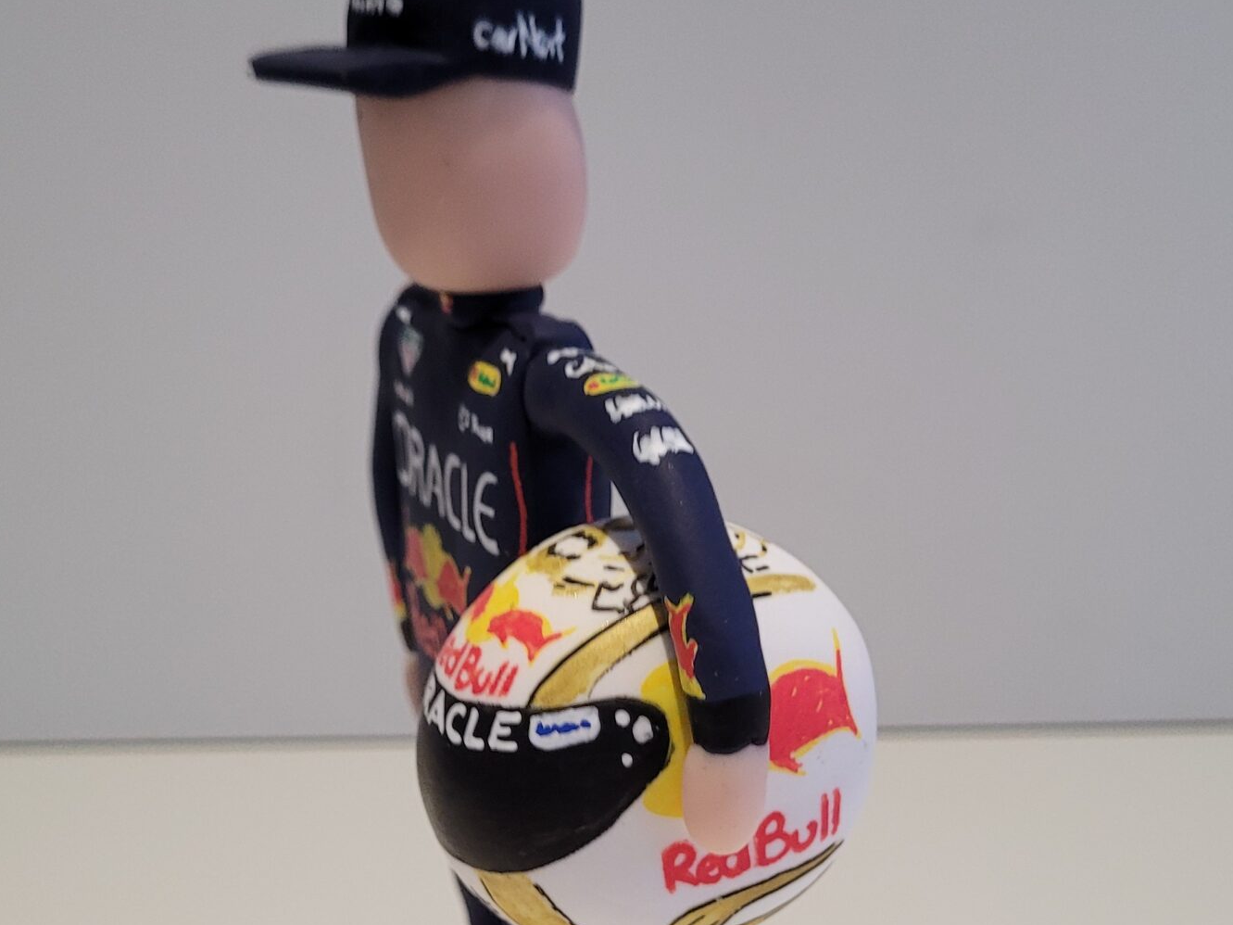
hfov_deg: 38.2
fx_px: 1781
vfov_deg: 28.8
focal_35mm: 50
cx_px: 616
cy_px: 648
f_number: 1.8
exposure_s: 1/50
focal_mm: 5.4
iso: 160
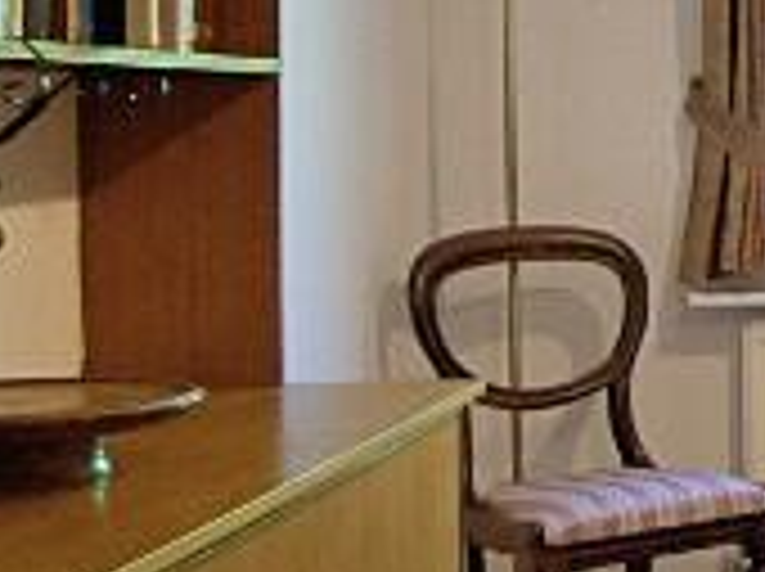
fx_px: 1920
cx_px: 1508
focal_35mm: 87
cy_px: 119
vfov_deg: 16.8
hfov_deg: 17.0
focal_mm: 10
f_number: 4
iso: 1600
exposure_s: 1/160
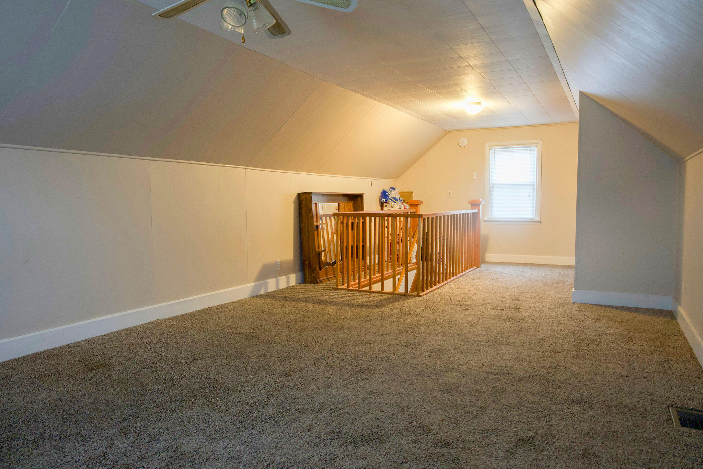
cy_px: 234
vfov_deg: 51.3
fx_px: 488
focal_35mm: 25
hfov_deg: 71.5
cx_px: 352
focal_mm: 17
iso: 1000
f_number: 5
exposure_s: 1/4
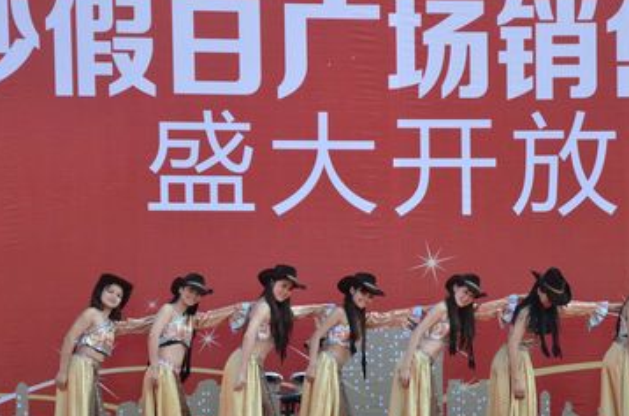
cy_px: 334
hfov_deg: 14.1
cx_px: 432
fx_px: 2545
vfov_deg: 9.3
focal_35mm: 146
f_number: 5.6
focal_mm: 58
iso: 3200
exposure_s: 1/5000
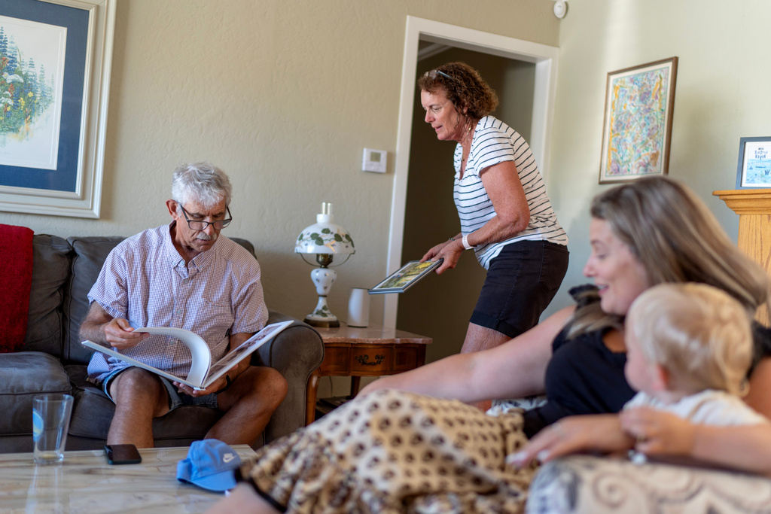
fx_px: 750
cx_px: 386
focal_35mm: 35
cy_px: 257
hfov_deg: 54.4
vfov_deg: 37.9
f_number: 1.4
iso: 250
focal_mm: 35
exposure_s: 1/320
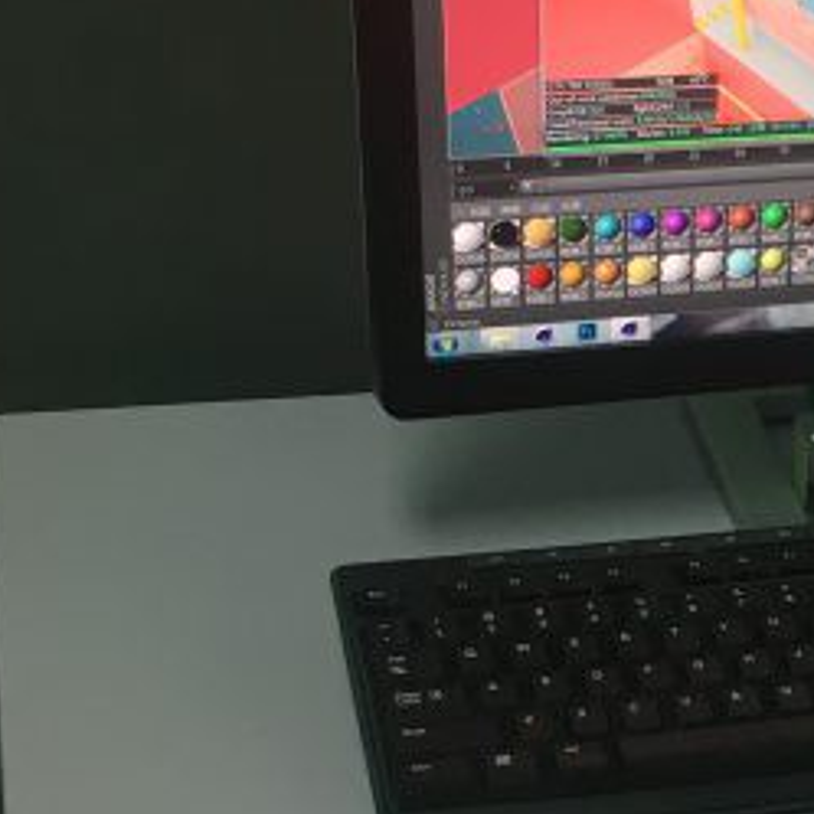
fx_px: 2634
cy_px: 559
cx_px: 1079
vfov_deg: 17.5
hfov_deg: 16.5
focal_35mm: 99
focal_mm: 4.15
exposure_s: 1/33
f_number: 2.2
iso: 40
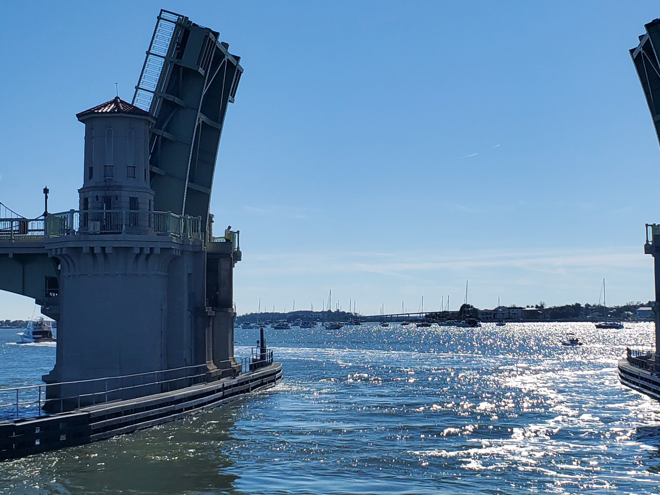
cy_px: 243
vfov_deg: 25.2
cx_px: 433
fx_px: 1106
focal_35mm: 58
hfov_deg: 33.0
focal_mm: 4.3
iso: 50
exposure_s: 1/5000
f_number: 2.4
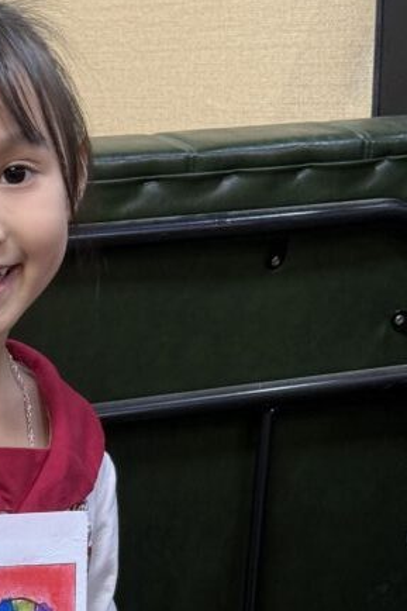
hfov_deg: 11.7
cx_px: -56
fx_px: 1952
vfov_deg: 17.6
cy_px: 507
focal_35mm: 115
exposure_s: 1/50
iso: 100
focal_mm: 6.76
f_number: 1.78
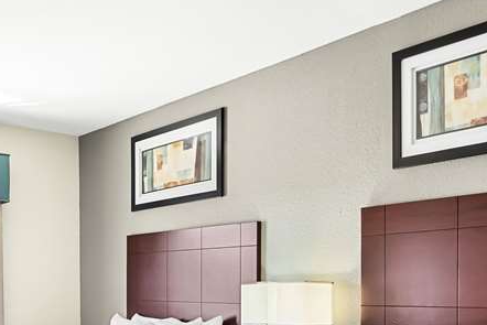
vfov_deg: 32.1
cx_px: 223
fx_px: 501
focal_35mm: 37
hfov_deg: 51.8
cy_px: 349
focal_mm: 16
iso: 400
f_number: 9
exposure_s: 1/1.67
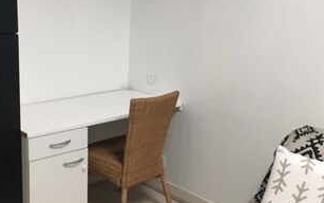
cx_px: 121
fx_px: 424
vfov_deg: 26.8
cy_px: 85
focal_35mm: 48
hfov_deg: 41.5
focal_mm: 4.15
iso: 250
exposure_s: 1/17
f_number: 2.2
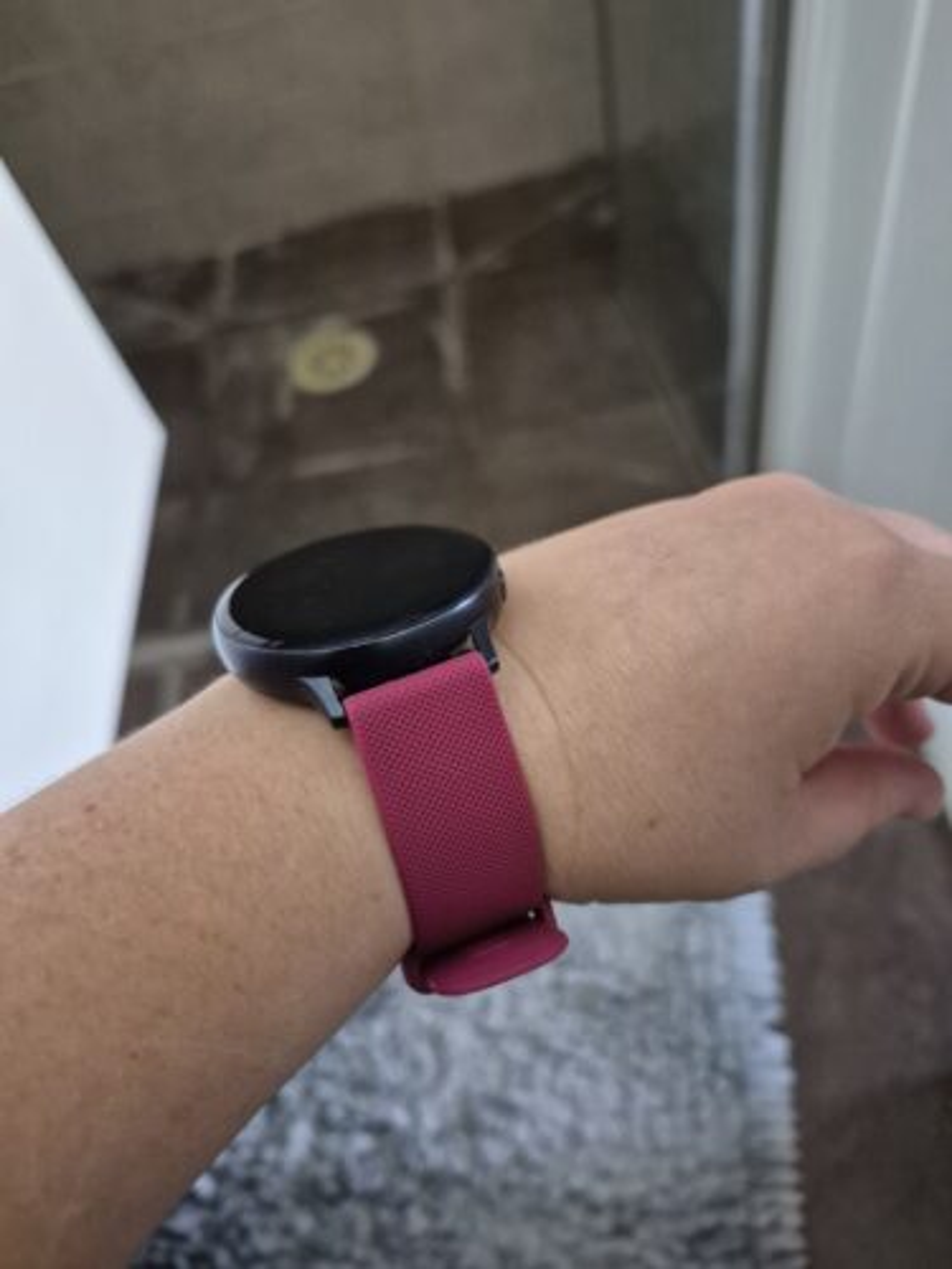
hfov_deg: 58.9
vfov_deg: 73.9
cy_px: 634
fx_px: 843
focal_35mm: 23
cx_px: 476
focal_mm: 5.4
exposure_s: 1/100
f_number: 1.8
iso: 1000
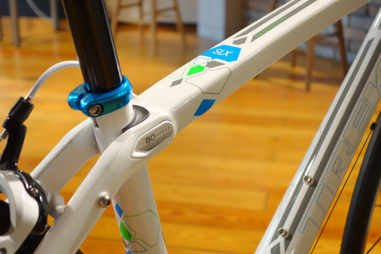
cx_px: 190
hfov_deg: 33.9
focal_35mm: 59
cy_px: 127
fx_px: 625
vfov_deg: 23.0
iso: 800
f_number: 3.5
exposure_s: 1/20
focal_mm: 22.01
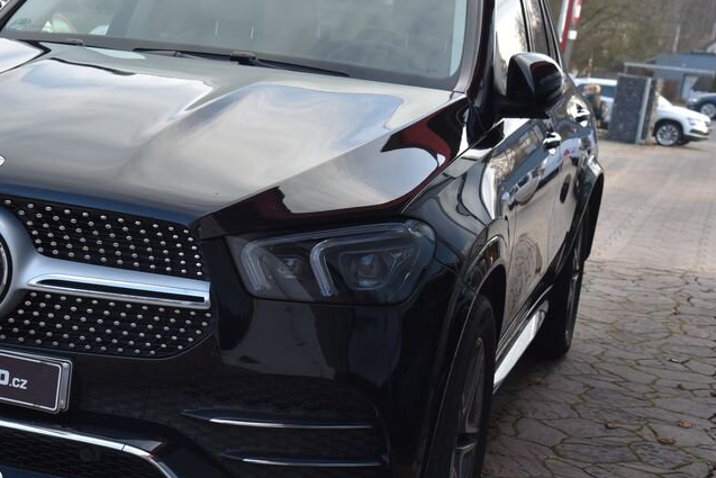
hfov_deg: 27.0
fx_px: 1472
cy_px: 254
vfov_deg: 18.4
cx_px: 176
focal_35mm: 74
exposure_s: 1/160
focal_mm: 46
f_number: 6.3
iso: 500
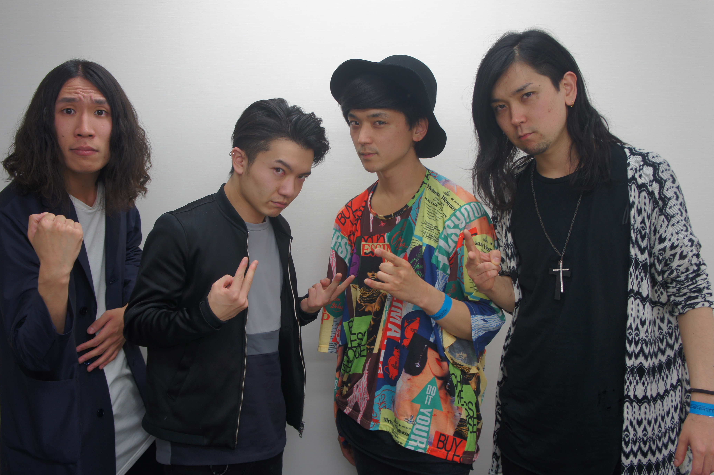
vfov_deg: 34.5
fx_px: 764
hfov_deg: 50.1
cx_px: 345
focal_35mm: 39
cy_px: 253
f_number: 4
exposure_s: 1/50
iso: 200
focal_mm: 23
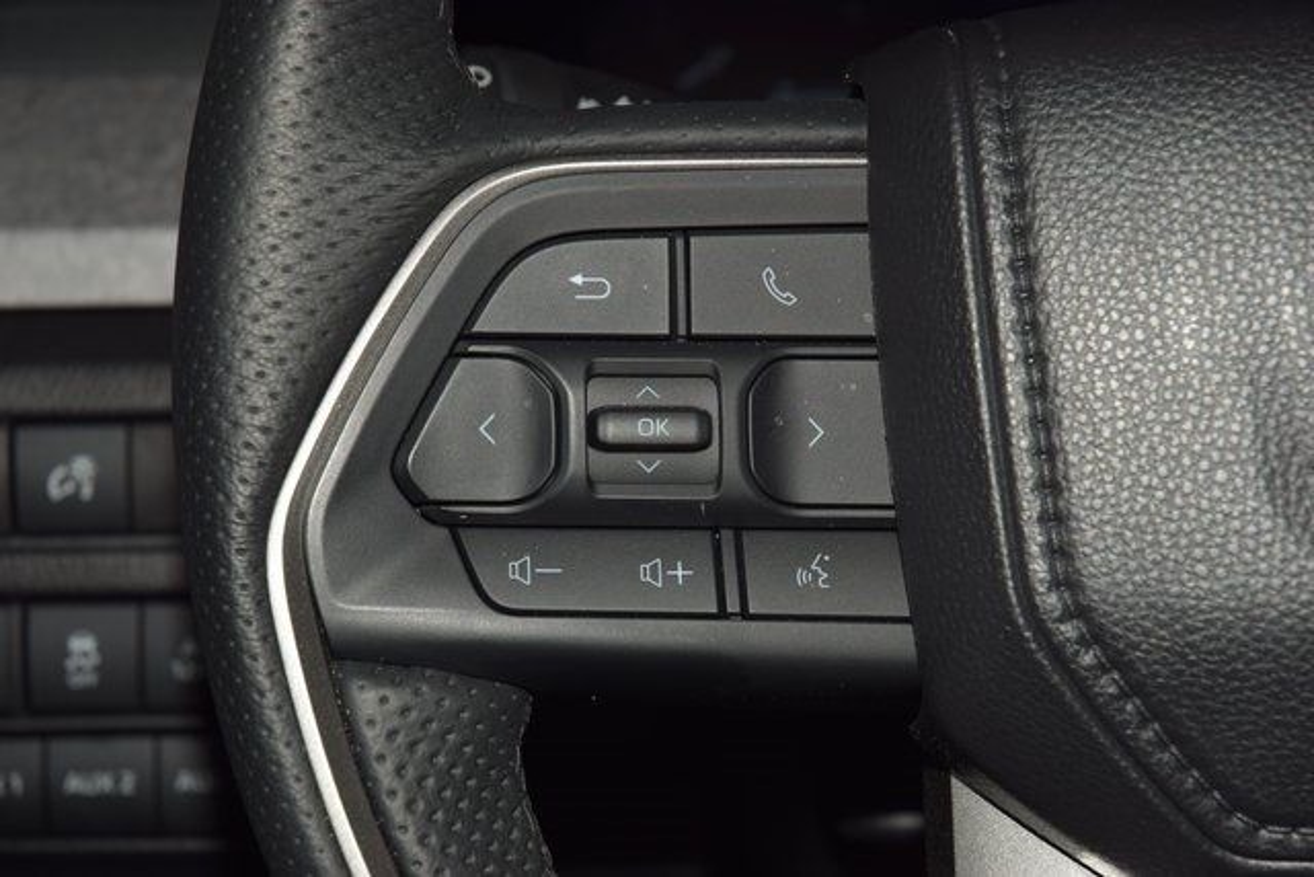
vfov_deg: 13.0
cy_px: 438
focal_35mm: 105
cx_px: 657
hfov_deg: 19.5
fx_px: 3833
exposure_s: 1/125
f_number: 8
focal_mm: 70
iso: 100
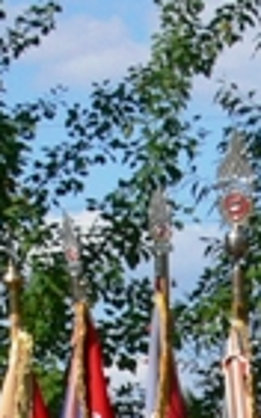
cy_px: 593
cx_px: 433
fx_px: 3463
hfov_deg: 4.3
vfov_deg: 6.8
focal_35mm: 304
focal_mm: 10.8
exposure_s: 1/400
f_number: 7.1
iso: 80
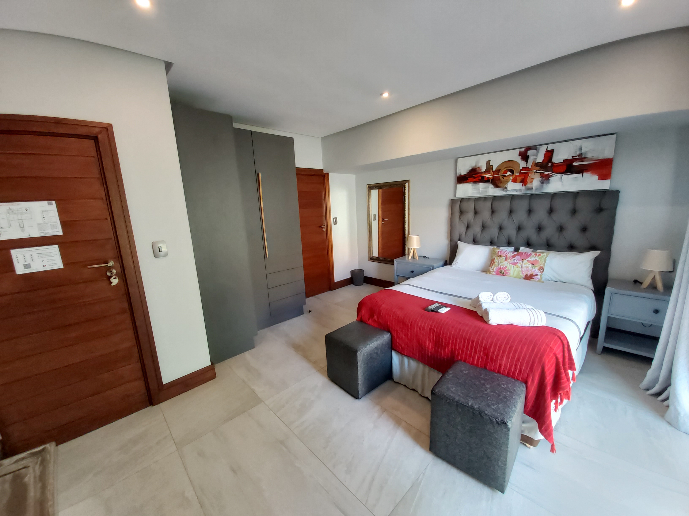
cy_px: 258
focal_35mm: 13
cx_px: 344
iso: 200
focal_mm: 1.42
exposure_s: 1/25
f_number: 2.2
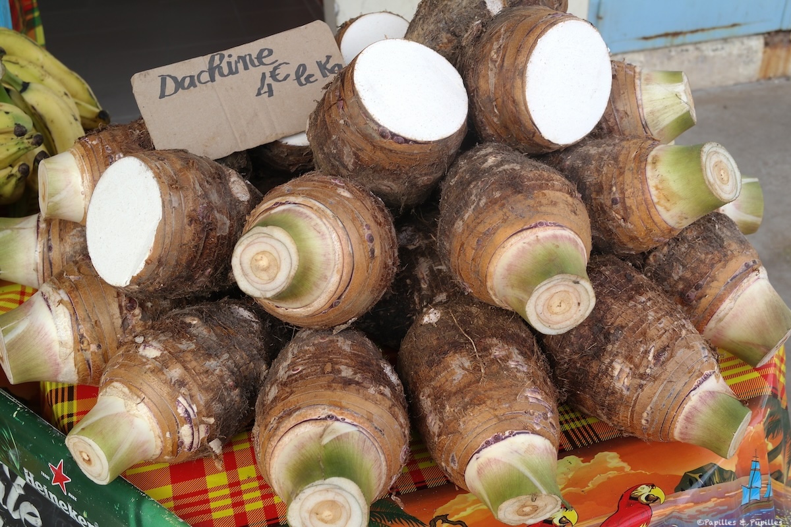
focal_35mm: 36
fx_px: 791
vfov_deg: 36.9
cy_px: 264
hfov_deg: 53.1
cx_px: 396
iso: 100
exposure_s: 1/160
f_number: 5
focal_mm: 24
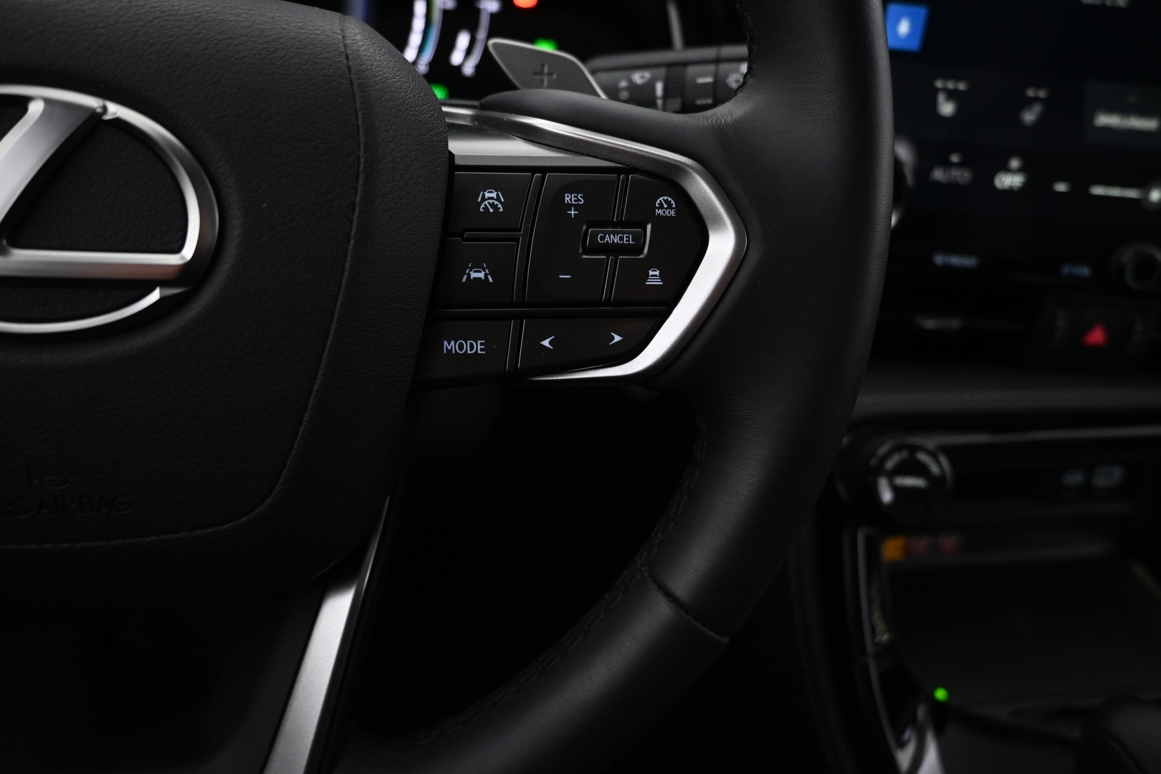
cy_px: 387
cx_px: 580
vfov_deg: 53.1
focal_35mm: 24
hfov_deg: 73.7
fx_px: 774
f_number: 3.5
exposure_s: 1/25
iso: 1250
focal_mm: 16
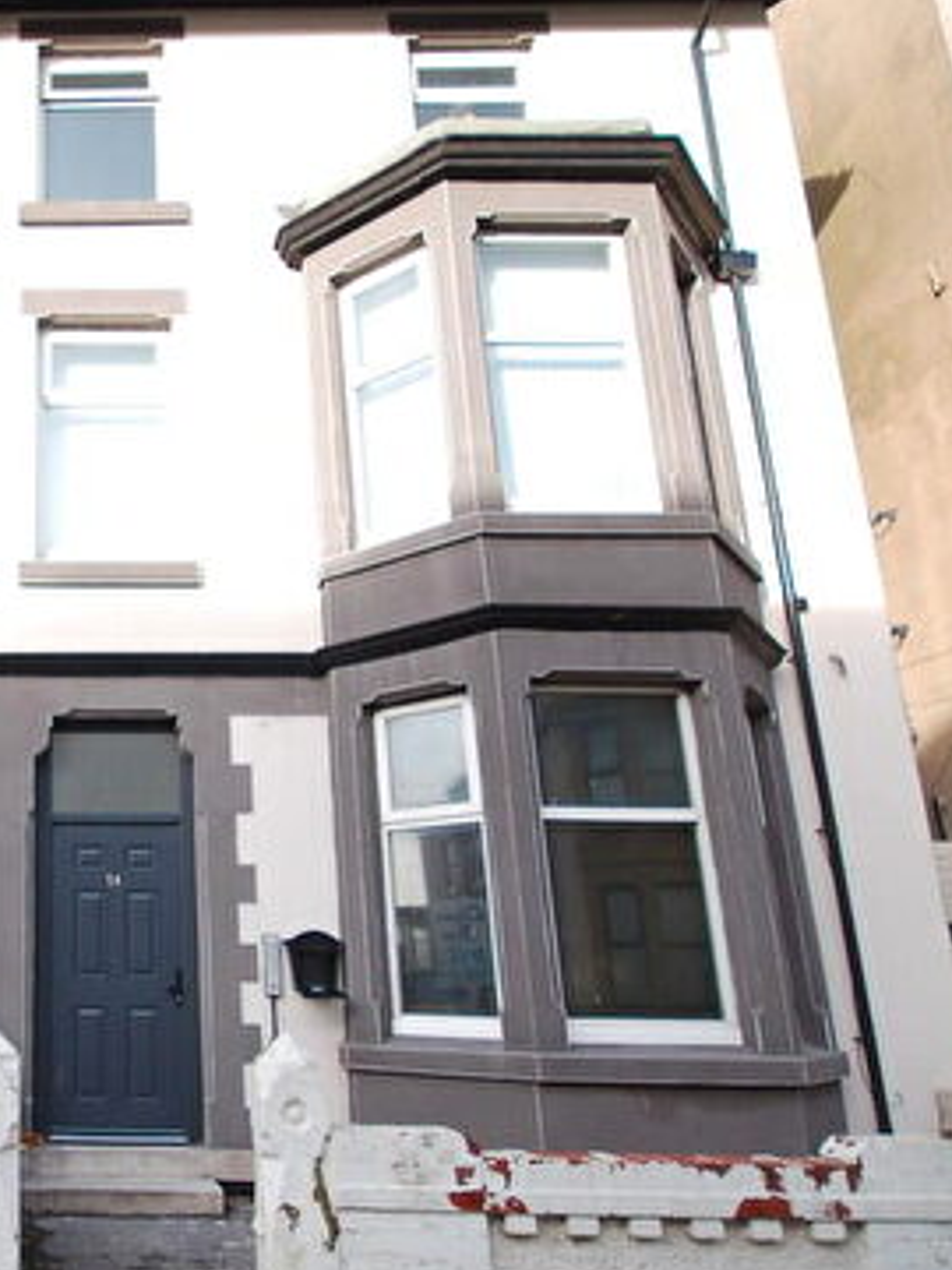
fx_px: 1027
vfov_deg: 63.3
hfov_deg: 43.3
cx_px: 18
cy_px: 702
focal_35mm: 28
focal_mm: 10
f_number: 4
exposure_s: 1/320
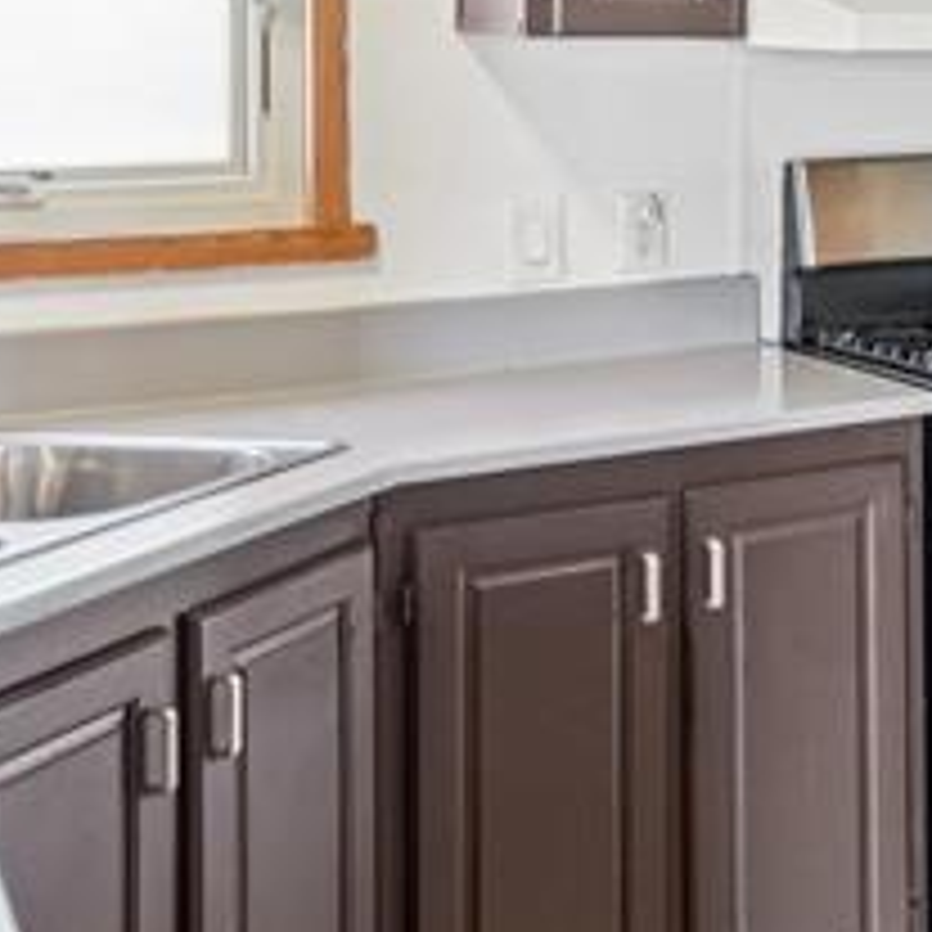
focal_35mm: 63
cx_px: 1333
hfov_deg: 23.0
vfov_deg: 26.3
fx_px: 1919
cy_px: 72
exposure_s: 1/2
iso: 800
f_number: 8
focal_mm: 10
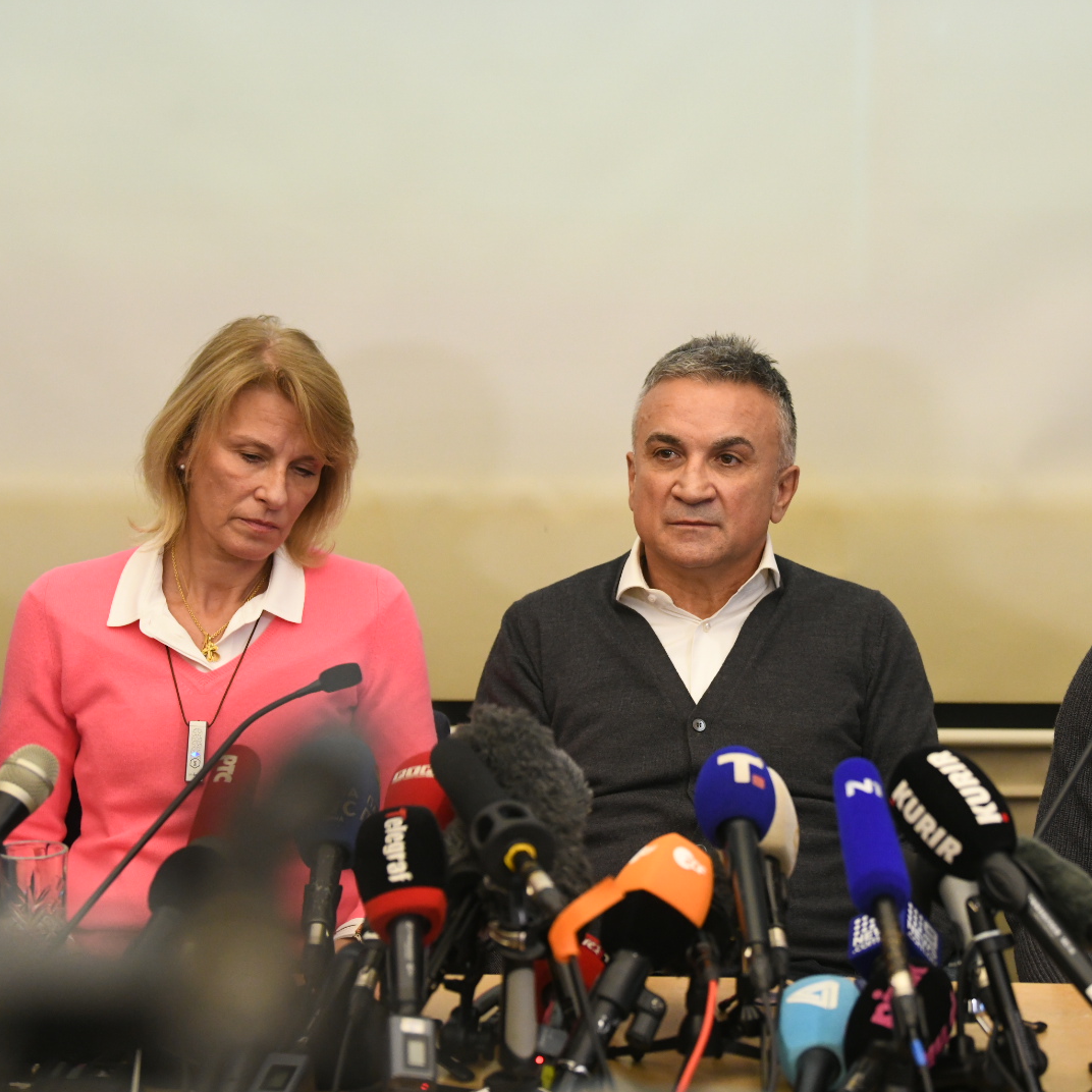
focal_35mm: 131
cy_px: 549
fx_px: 4675
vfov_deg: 13.3
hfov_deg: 13.3
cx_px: 720
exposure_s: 1/80
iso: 3200
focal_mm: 102
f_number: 3.5
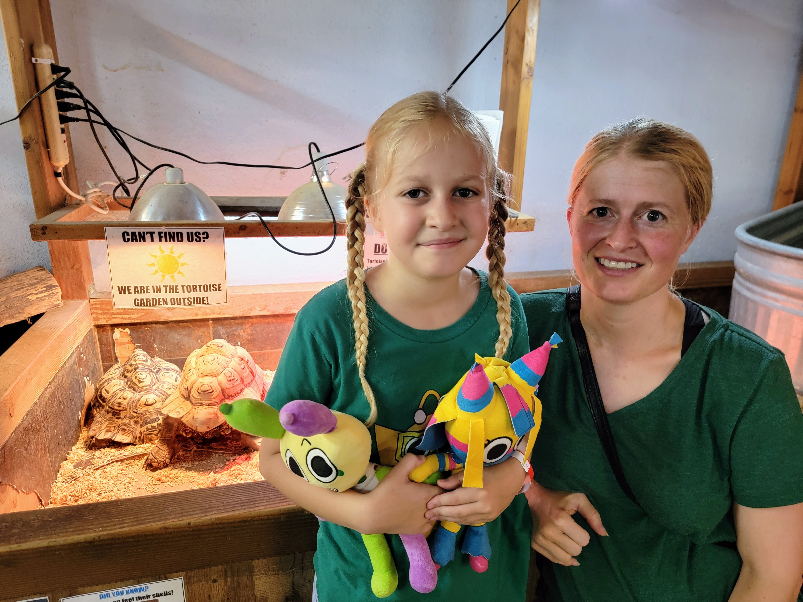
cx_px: 402
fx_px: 557
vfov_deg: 56.8
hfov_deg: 71.6
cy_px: 301
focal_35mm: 24
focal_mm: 6.7
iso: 320
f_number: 1.8
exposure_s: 1/40
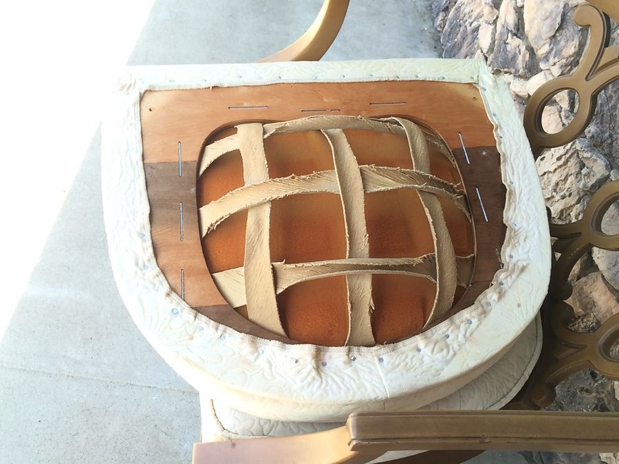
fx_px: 519
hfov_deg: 61.7
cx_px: 310
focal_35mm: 29
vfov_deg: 48.2
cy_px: 232
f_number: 2.2
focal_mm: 4.15
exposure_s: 1/142
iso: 32
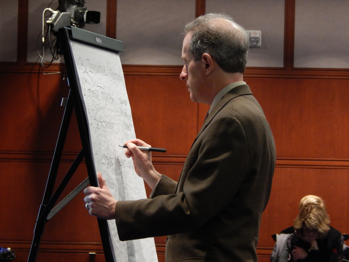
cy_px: 131
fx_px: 2107
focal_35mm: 209
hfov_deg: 9.5
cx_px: 174
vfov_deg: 7.1
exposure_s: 1/15
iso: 500
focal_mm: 37.1
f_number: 5.4
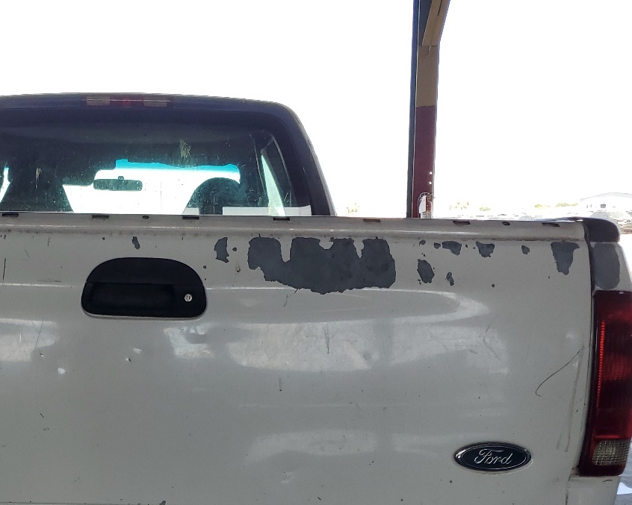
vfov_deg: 30.3
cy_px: 442
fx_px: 898
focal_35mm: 48
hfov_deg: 37.0
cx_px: 98
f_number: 1.5
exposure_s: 1/435
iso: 50
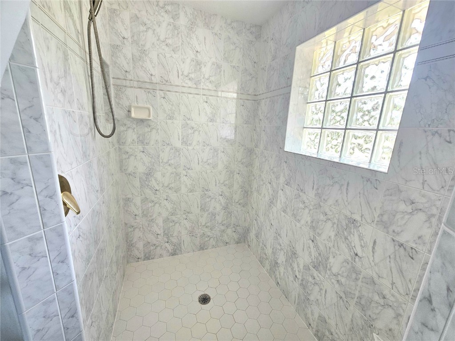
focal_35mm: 13
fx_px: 171
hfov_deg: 106.2
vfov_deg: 89.9
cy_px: 170
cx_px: 228
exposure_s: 1/60.2
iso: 64
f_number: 2.2
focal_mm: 2.2
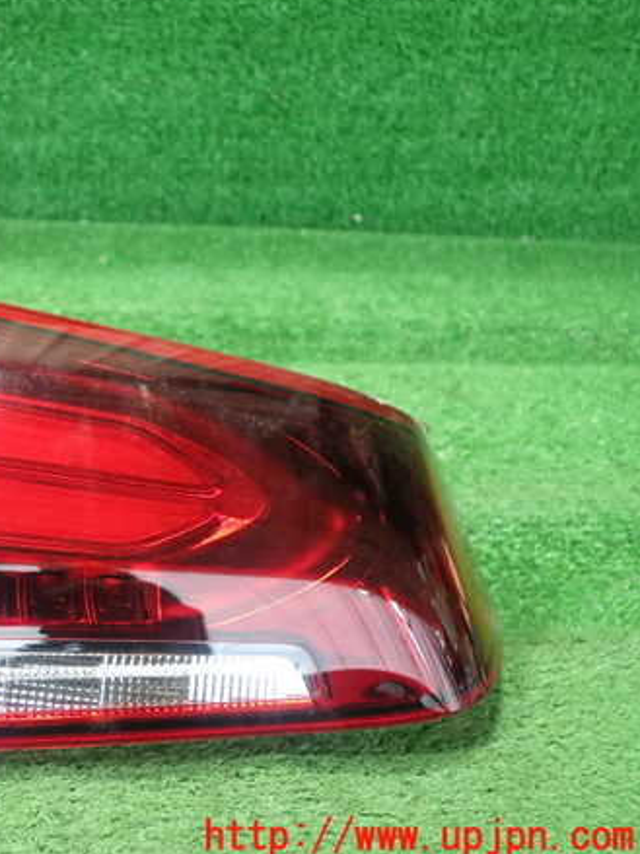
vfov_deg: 45.8
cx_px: 60
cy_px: 424
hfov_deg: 33.2
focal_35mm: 41
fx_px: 1011
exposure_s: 1/125
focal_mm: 5.5
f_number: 2.3
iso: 500
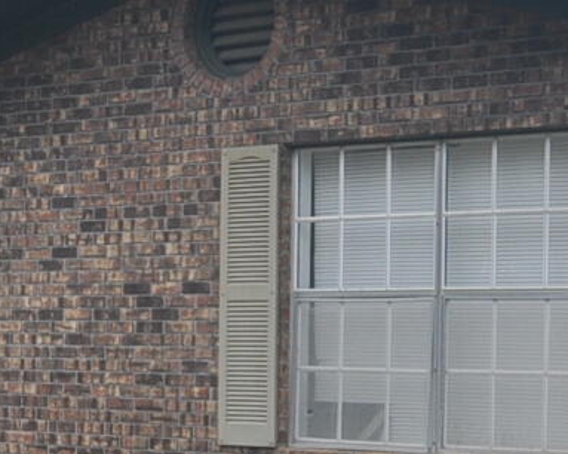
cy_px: 380
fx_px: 2117
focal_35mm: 126
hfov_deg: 15.3
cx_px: 231
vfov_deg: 12.2
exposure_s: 1/200
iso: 250
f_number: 4.5
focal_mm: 16
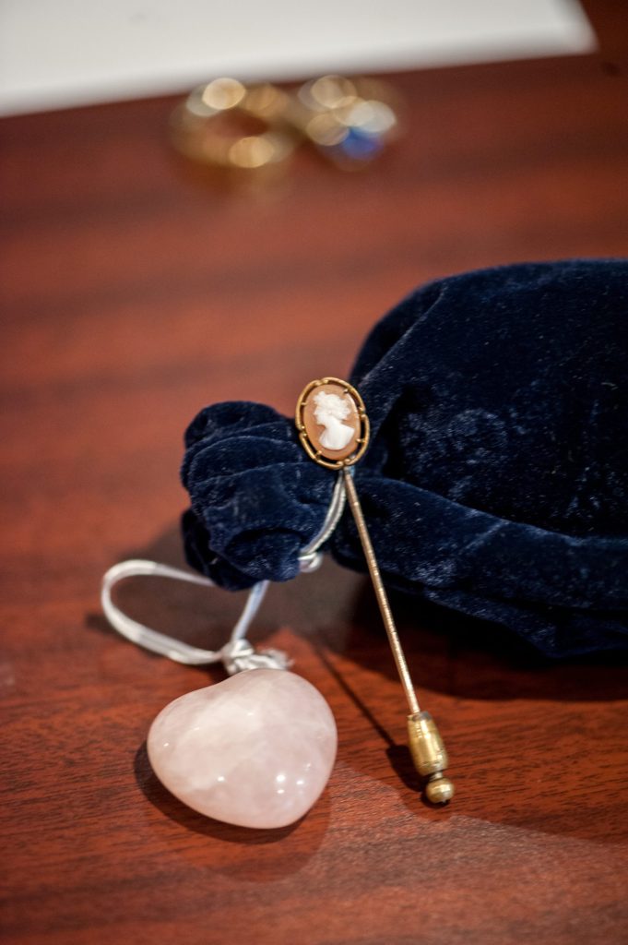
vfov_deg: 19.5
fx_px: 2752
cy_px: 472
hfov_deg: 13.0
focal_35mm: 105
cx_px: 314
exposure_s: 1/40
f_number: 3.2
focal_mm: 105
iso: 2000
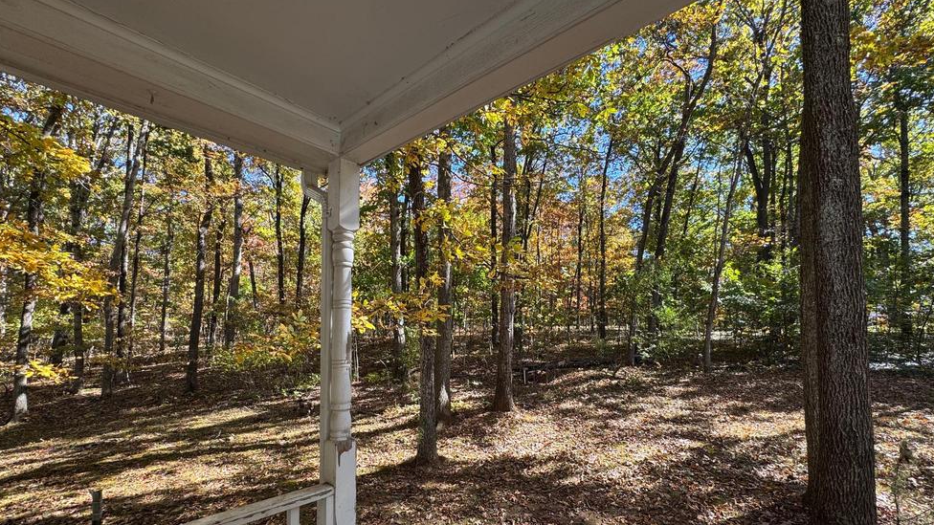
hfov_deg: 99.4
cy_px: 312
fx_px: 396
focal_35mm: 16
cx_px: 468
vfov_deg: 66.5
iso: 40
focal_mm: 2.22
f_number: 2.2
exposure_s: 1/158
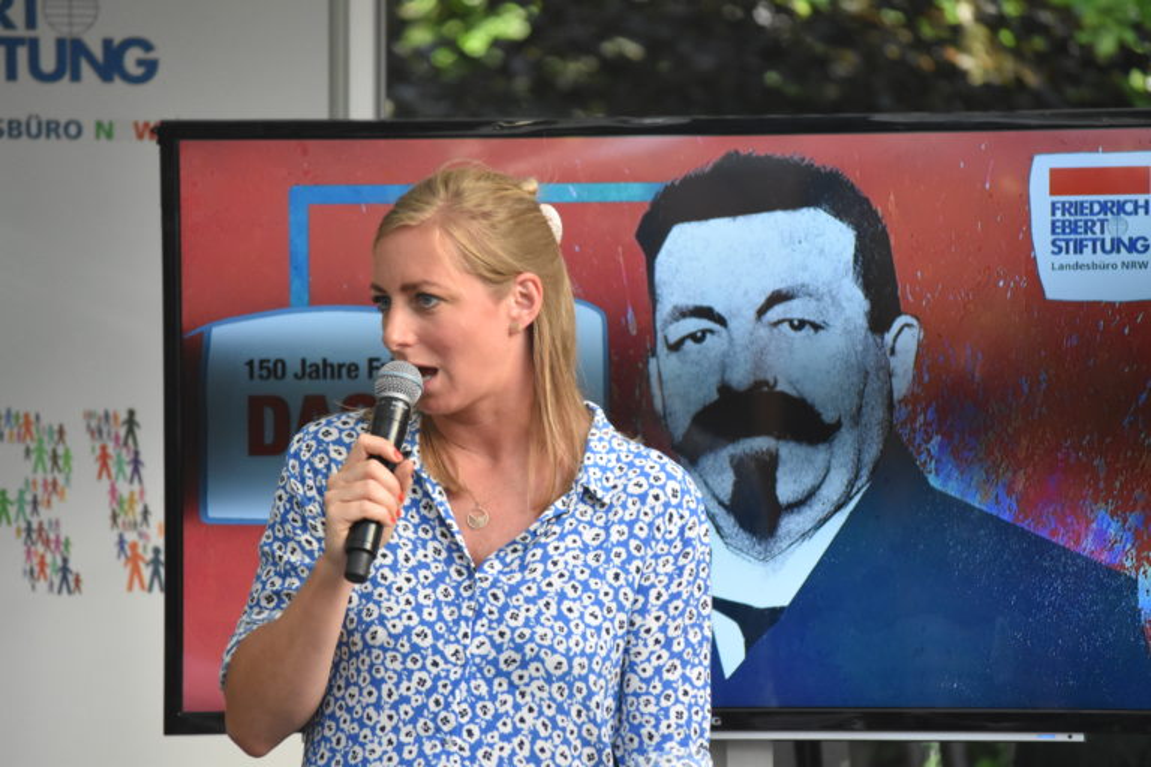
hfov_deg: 9.5
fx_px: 6953
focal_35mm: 218
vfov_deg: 6.3
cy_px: 384
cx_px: 576
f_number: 5
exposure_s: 1/500
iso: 3200
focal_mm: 145
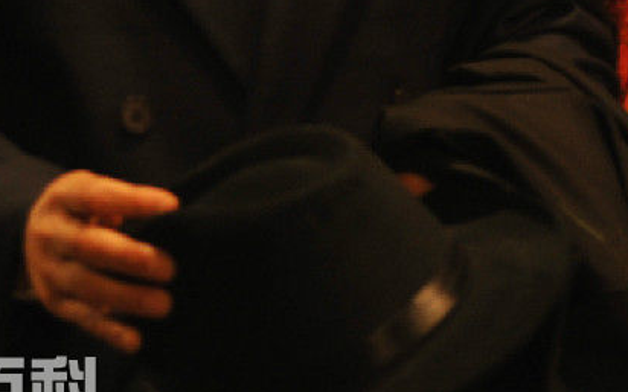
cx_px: 785
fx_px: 7852
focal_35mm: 459
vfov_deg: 2.8
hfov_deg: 4.6
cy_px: -302
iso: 1250
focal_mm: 116
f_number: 2.8
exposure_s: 1/60
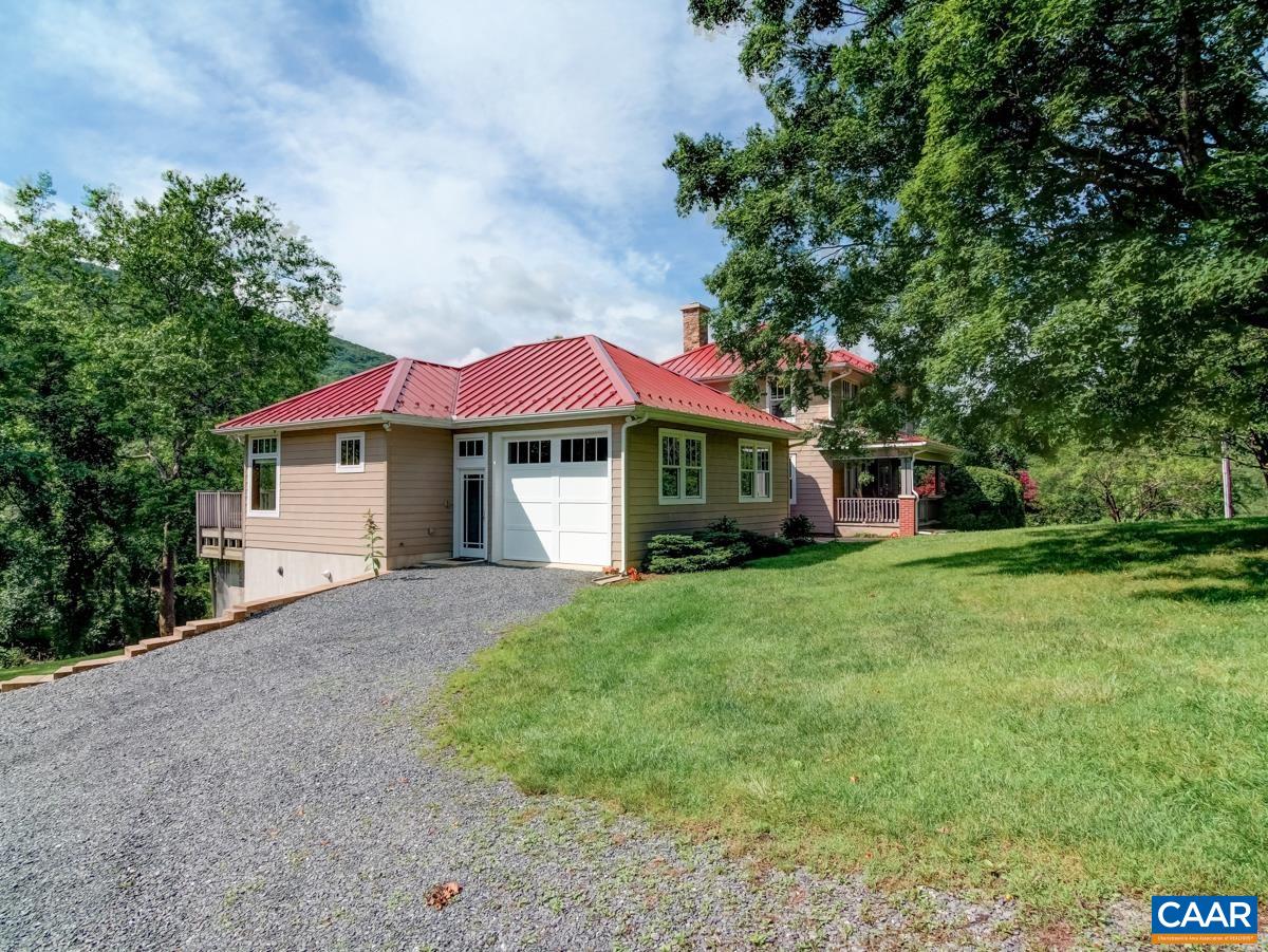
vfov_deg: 66.0
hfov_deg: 81.7
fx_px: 733
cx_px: 634
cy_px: 476
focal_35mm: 20
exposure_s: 1/2000
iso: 800
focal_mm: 10
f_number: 8
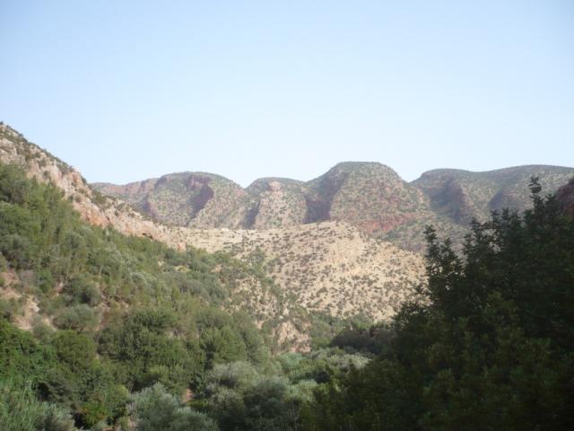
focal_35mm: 35
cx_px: 287
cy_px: 216
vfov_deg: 40.7
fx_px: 580
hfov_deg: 52.6
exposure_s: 1/640
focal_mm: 5.8
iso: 100
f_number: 2.8
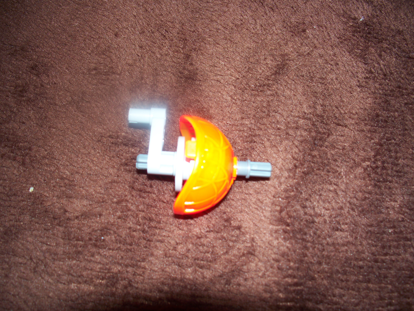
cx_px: 207
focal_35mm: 35
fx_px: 419
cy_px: 156
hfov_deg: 52.6
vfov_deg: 40.7
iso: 80
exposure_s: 1/30
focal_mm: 7.54
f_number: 2.8
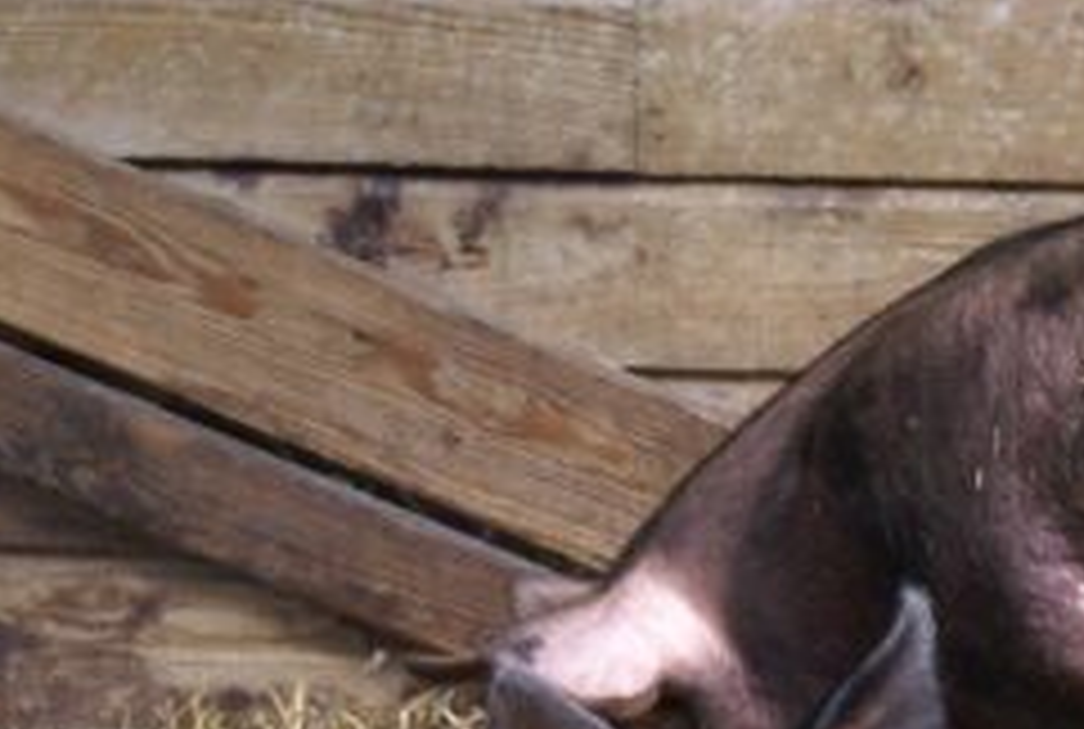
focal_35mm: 261
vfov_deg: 5.3
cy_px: 860
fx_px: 7879
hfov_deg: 7.9
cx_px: 760
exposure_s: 1/125
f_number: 5.6
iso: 400
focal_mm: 70
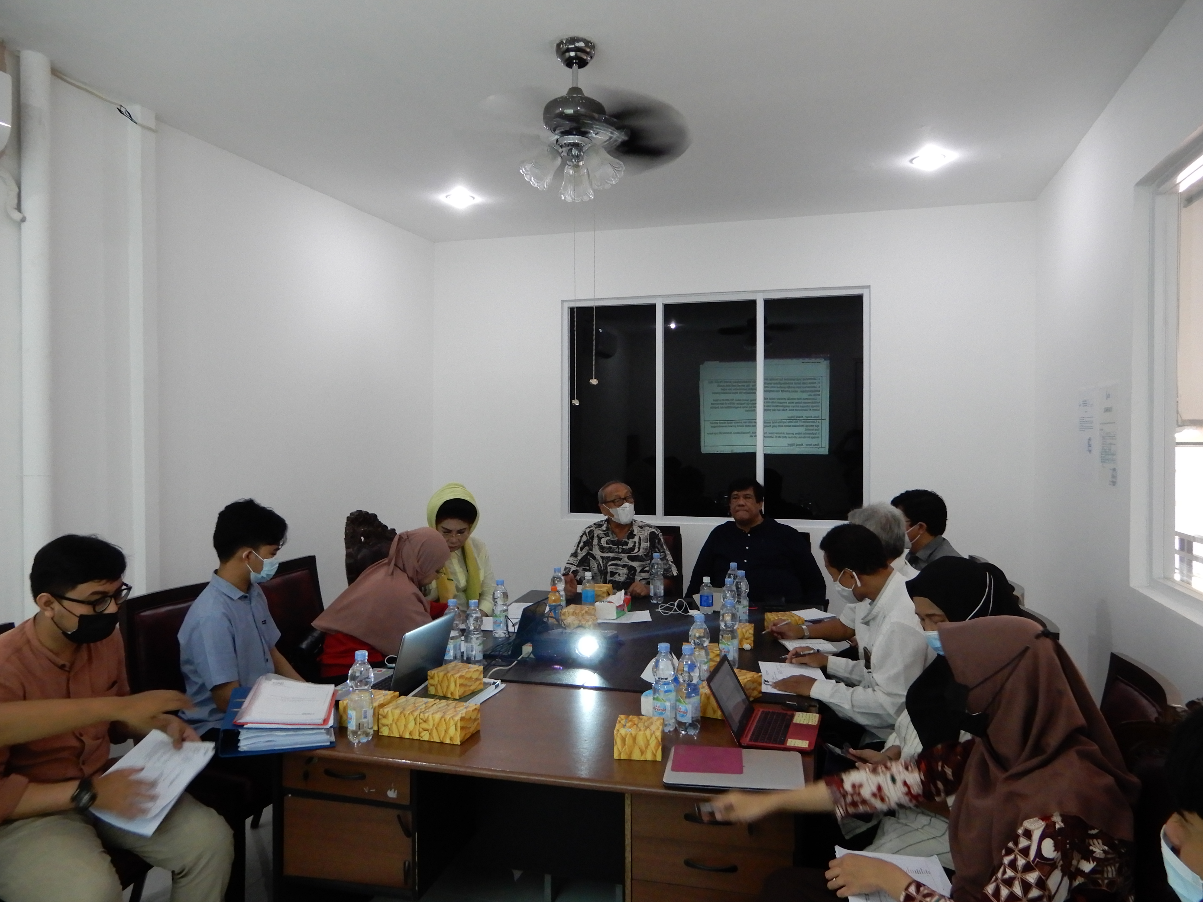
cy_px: 451
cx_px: 602
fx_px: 834
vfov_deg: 56.8
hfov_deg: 71.6
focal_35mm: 24
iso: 360
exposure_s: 1/30
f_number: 3.4
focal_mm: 4.3
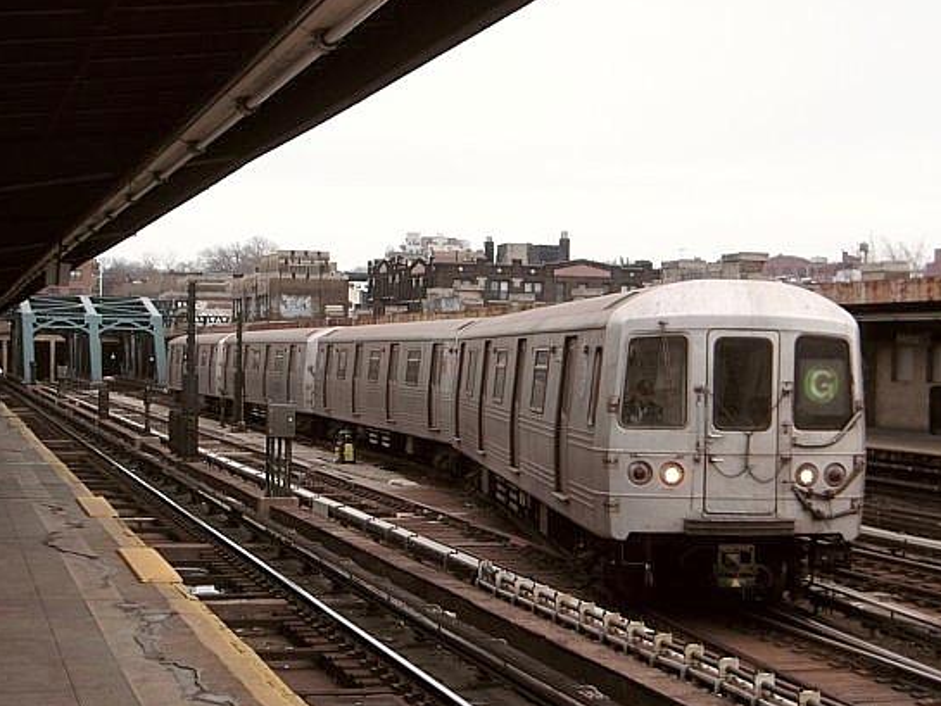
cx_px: 598
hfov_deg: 26.2
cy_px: 413
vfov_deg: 19.9
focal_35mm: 74
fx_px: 2012
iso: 50
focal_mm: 9.1
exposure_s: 1/180
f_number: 3.7
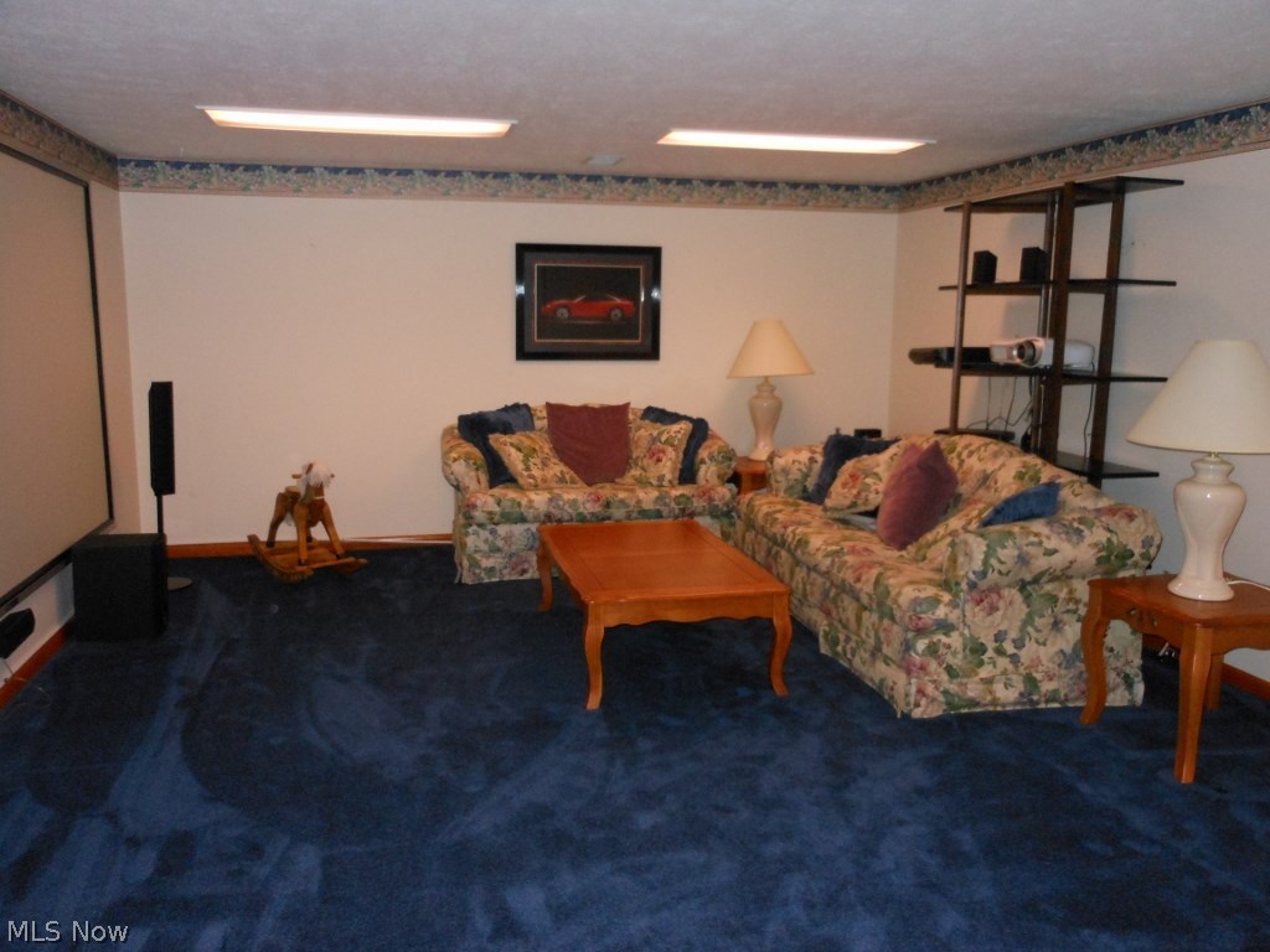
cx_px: 635
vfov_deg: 49.7
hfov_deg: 63.4
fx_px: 1027
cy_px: 476
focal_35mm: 28
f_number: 3.7
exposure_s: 1/25
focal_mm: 5
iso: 400
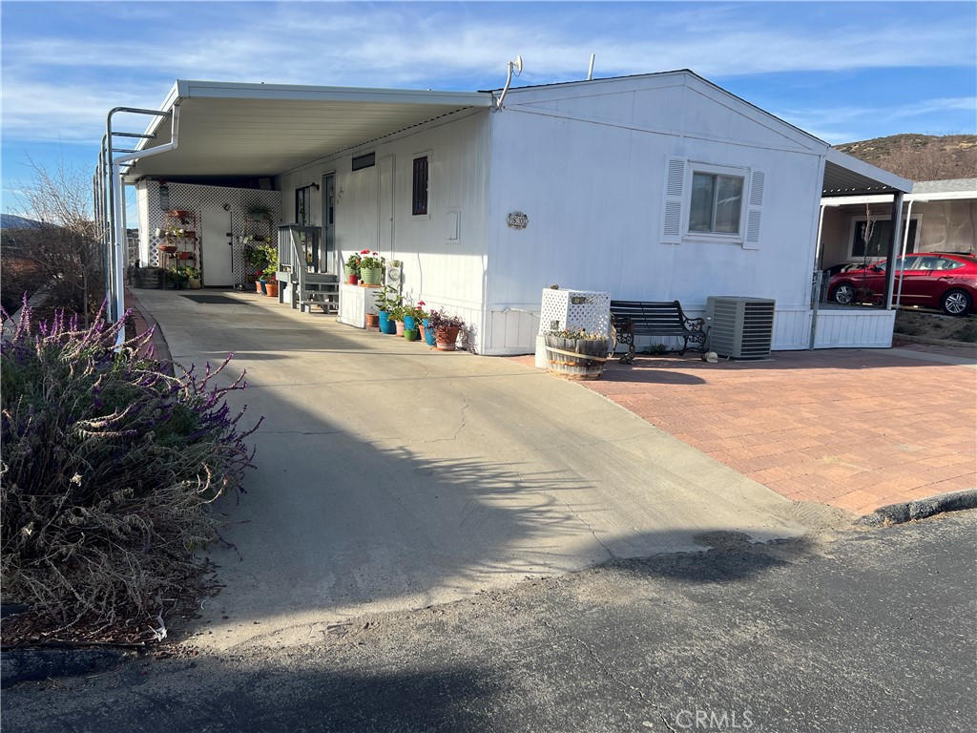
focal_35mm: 26
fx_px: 734
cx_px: 488
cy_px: 366
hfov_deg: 67.3
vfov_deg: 53.1
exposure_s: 1/2299
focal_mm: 5.7
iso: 50
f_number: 1.5
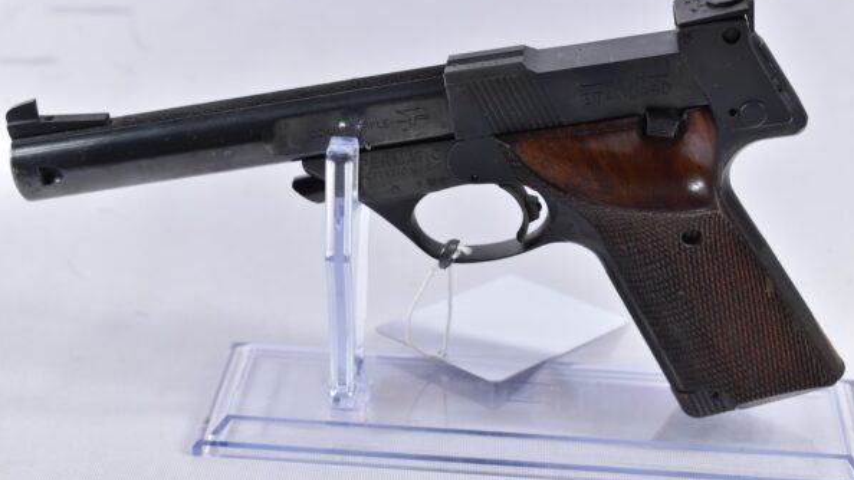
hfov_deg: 29.0
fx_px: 1653
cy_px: 221
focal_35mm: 73
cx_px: 430
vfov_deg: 16.5
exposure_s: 1/50
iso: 640
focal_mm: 46
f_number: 5.3
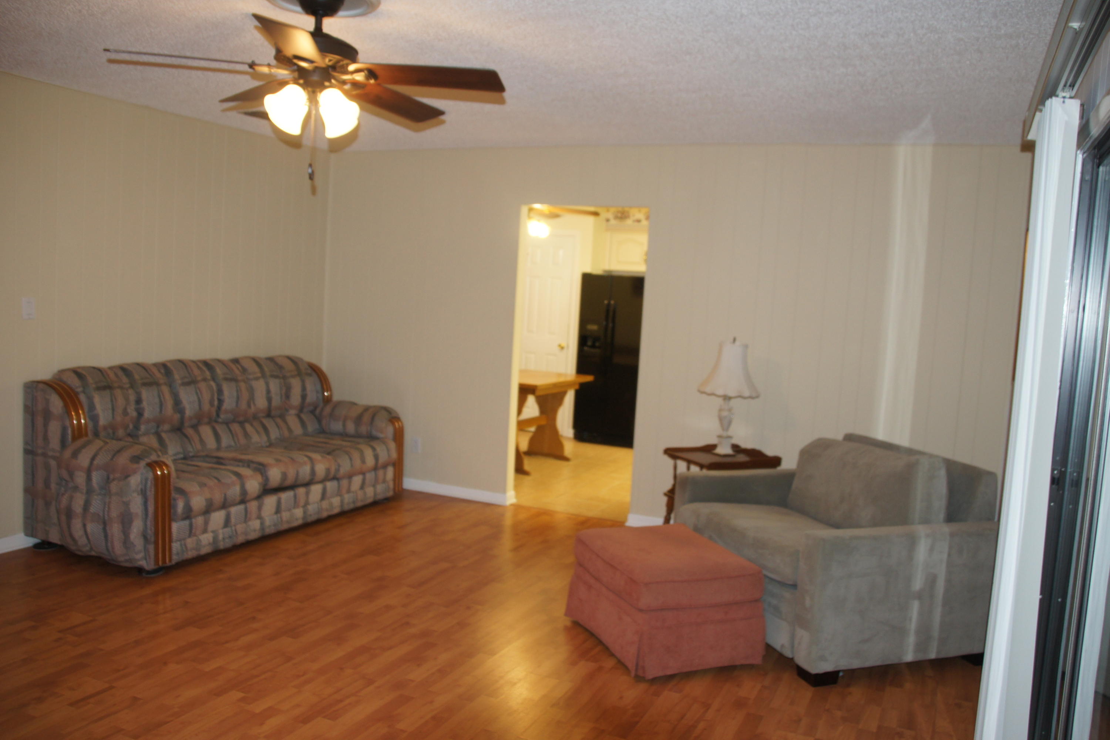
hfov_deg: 61.9
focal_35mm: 30
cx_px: 555
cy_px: 370
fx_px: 925
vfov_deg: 43.6
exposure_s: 1/60
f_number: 3.5
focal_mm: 20
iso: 320
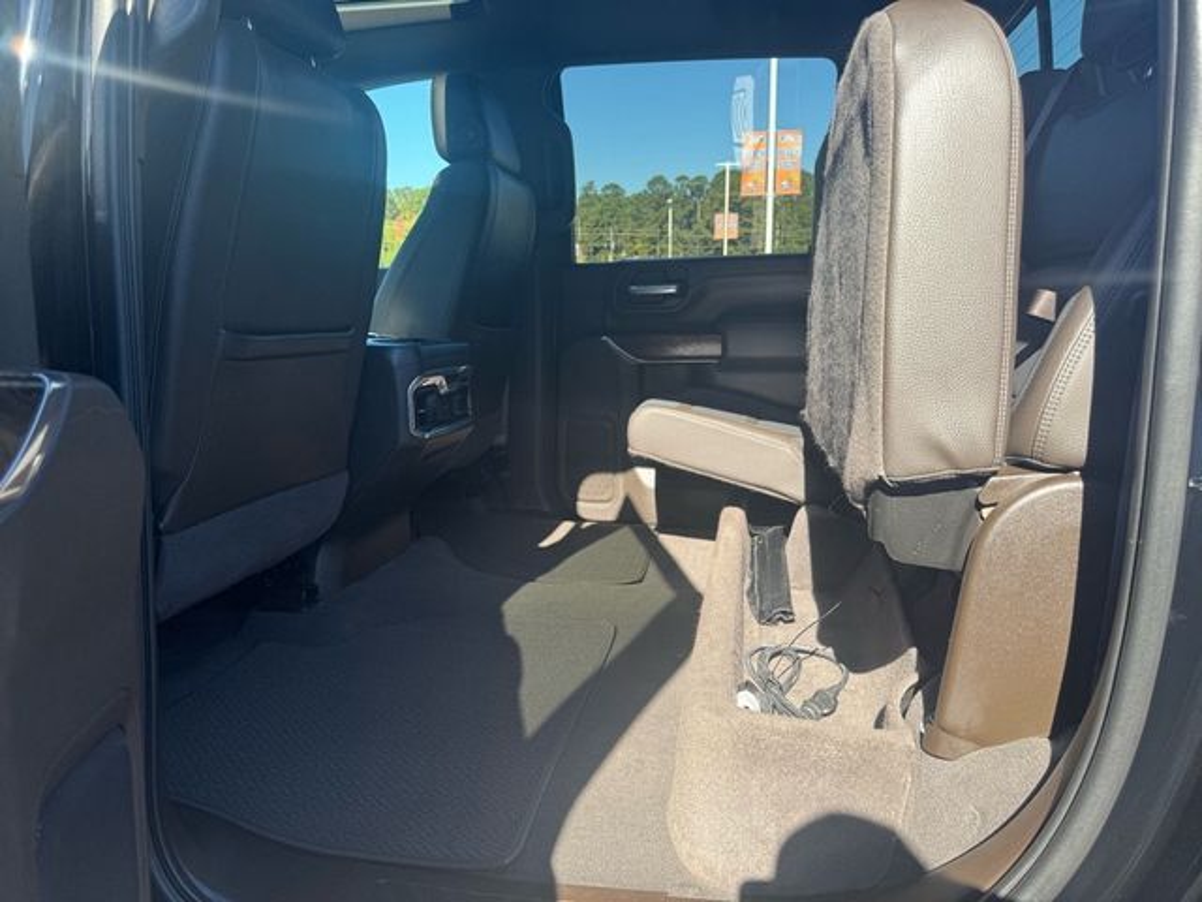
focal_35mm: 24
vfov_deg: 56.8
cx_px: 601
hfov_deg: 71.6
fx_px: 833
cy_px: 451
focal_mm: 6.76
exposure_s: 1/544
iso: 80
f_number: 1.78
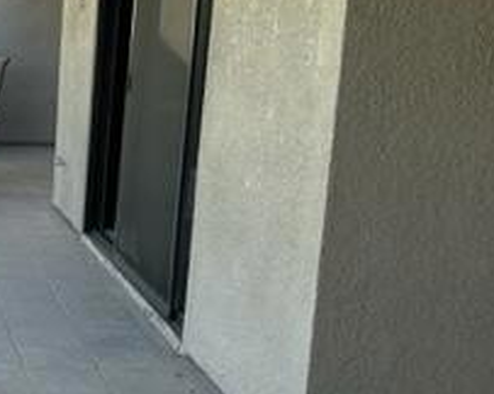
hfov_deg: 23.4
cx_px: -110
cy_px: 280
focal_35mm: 74
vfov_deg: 20.6
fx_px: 1081
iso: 80
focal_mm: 6.86
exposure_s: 1/1183
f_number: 1.78
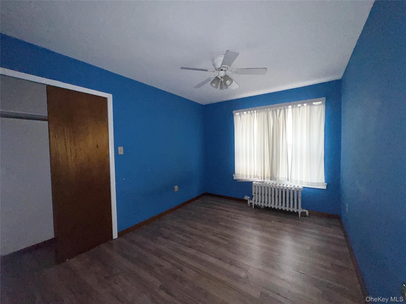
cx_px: 203
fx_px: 164
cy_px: 152
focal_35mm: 14
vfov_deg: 85.7
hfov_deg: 102.1
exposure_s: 1/105
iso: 80
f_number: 2.2
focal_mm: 2.22
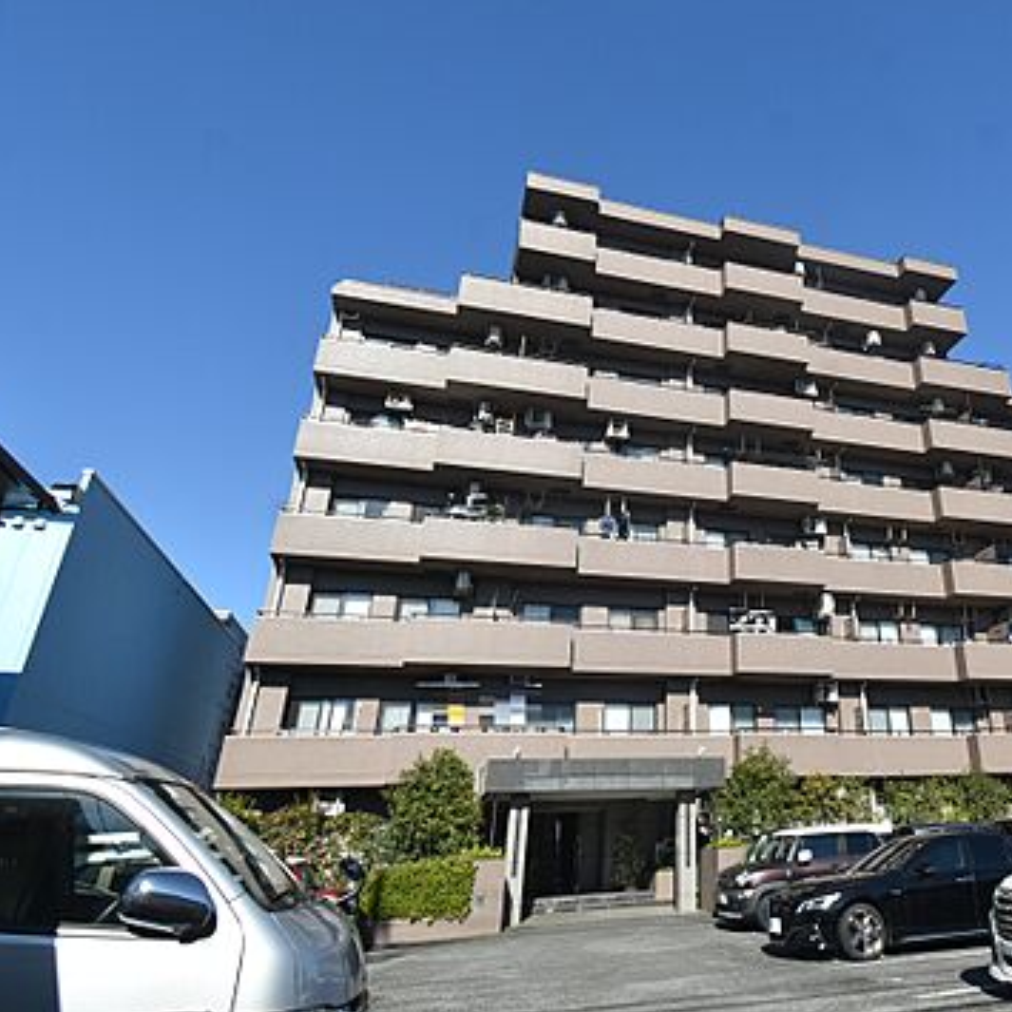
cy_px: 440
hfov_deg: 63.7
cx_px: 747
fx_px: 761
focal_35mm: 23
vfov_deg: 67.0
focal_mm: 10
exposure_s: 1/320
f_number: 9
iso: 160
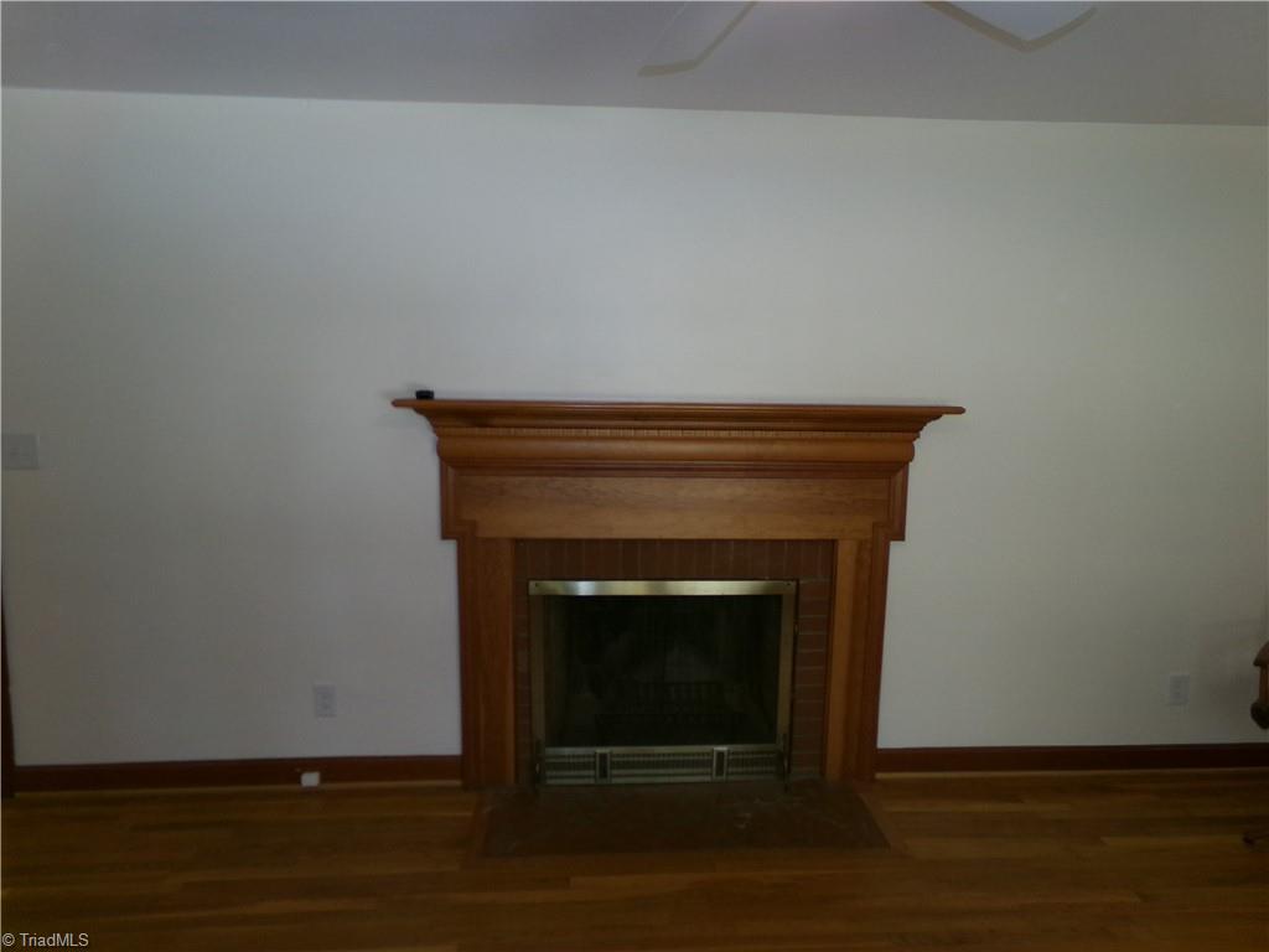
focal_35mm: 24
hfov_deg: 71.6
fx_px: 880
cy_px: 476
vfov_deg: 56.8
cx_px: 634
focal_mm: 4.3
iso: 200
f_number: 3.7
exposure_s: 1/34
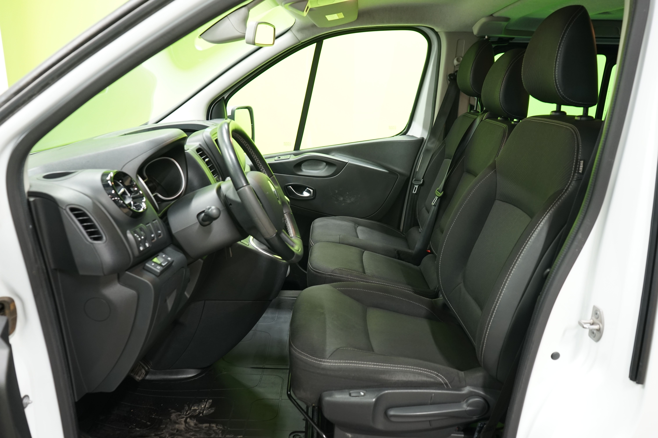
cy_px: 219
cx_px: 329
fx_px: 548
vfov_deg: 43.6
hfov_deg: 61.9
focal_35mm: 30
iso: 800
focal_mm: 30
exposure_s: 1/6
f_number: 5.6
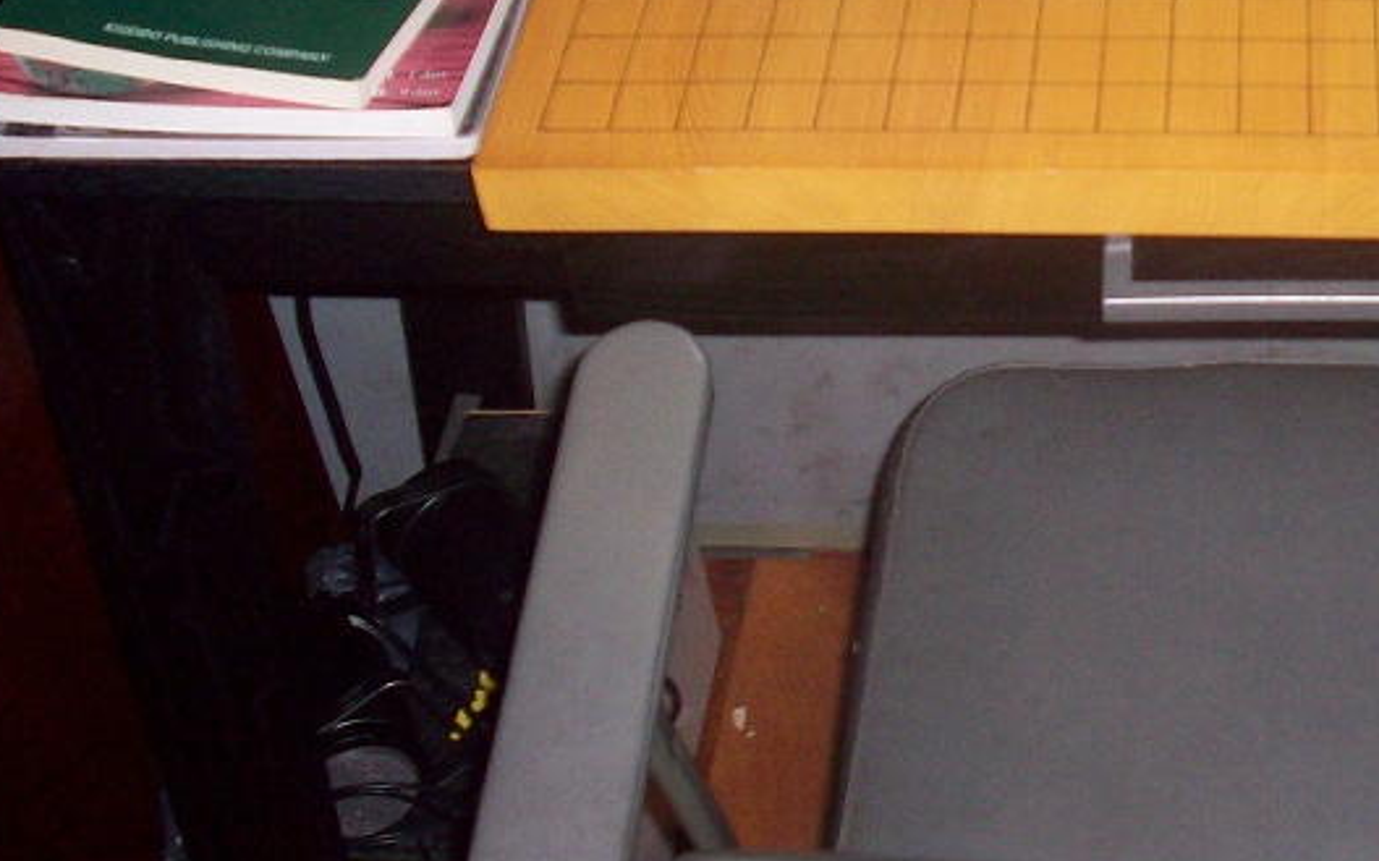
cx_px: 1174
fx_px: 2592
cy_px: 270
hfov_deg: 28.9
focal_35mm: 69
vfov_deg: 18.8
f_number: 2.8
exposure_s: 1/45
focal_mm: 6.2
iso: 160
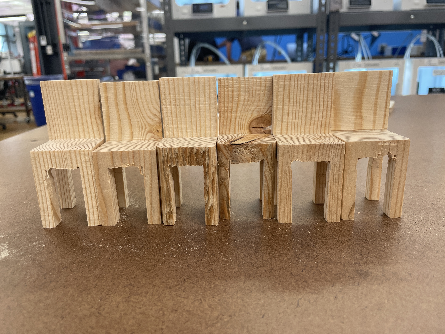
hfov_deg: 67.3
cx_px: 222
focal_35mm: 26
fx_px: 334
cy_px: 167
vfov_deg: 53.1
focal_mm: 4.2
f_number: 1.6
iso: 64
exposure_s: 1/62
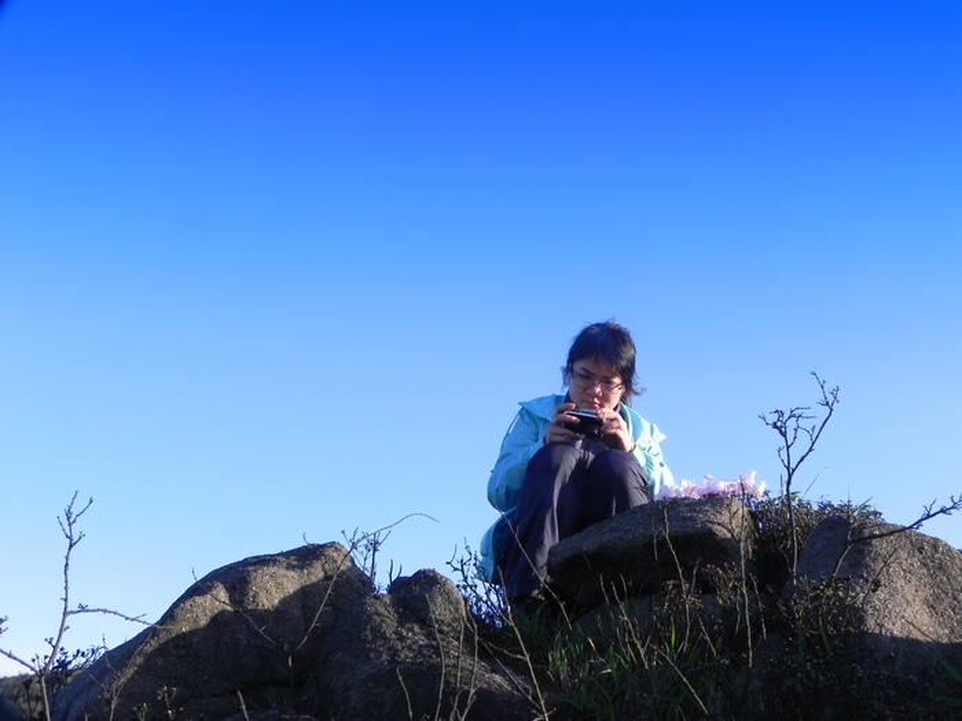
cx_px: 481
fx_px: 917
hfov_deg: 55.4
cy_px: 360
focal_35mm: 33
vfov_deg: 42.9
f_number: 5.6
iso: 160
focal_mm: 5.9
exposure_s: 1/240
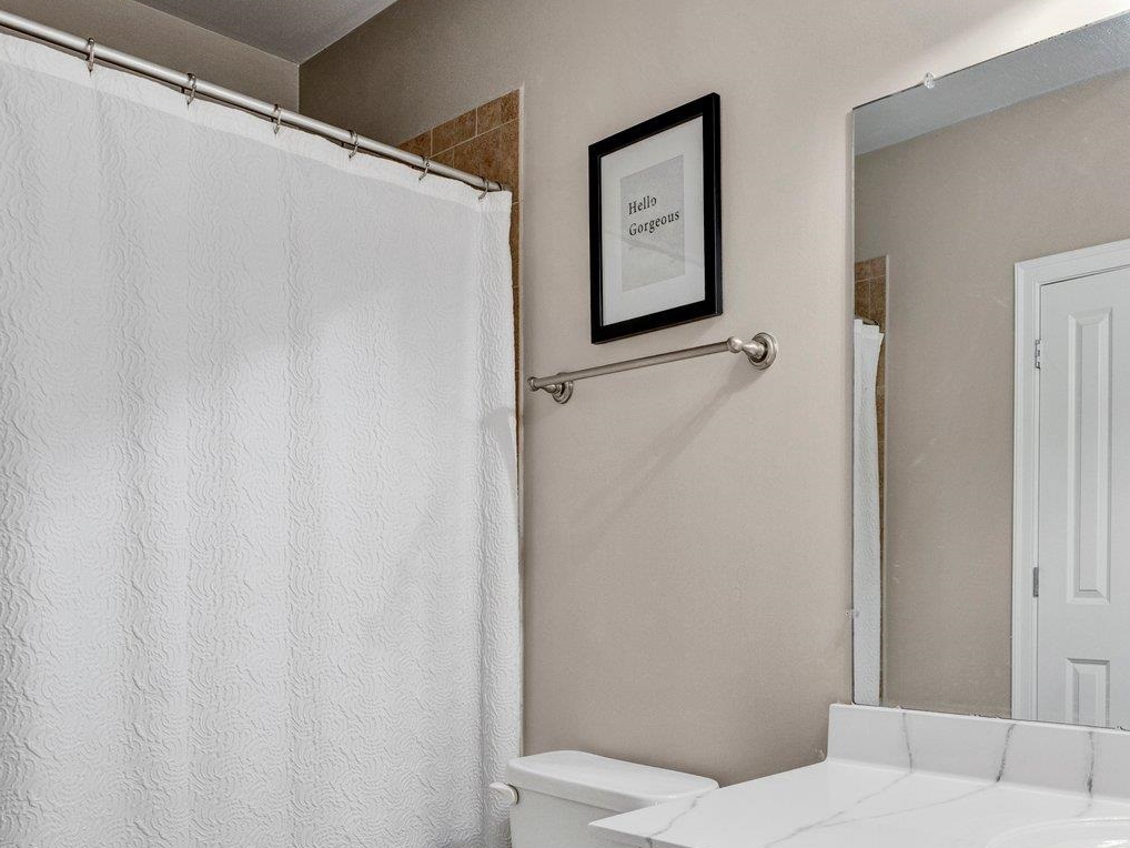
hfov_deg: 58.2
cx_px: 845
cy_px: 553
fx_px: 953
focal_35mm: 29
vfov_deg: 47.3
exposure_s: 1/10
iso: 400
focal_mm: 15.1
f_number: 8
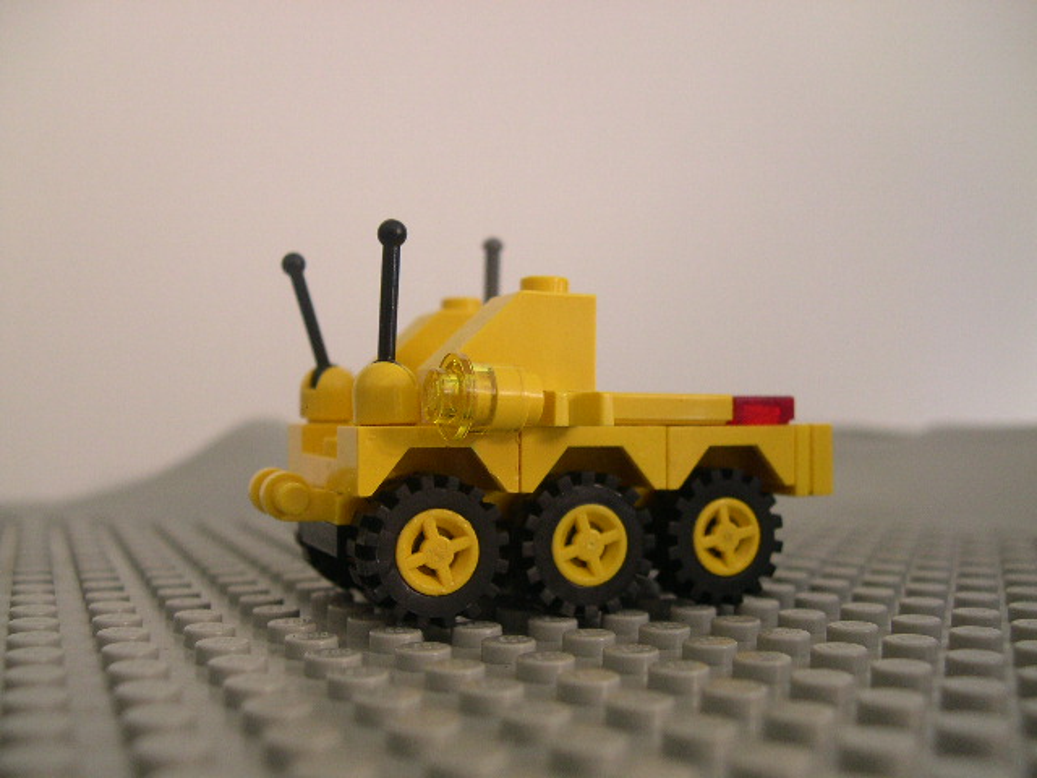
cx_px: 518
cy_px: 389
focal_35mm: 38
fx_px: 1138
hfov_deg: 49.0
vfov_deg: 37.7
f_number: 2.8
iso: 226
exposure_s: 1/4.4
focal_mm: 8
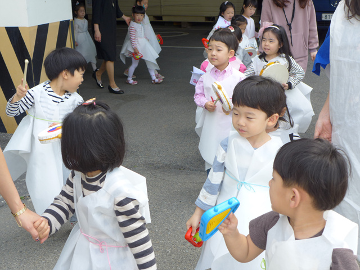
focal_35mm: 55
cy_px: 135
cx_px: 180
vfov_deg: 26.6
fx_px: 572
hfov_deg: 34.9
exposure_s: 1/400
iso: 80
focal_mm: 10.8
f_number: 2.8
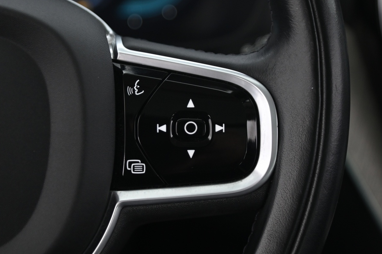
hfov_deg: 12.6
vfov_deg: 8.4
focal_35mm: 163
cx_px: 179
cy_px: 117
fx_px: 1728
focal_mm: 120
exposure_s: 1/15
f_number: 4
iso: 2000
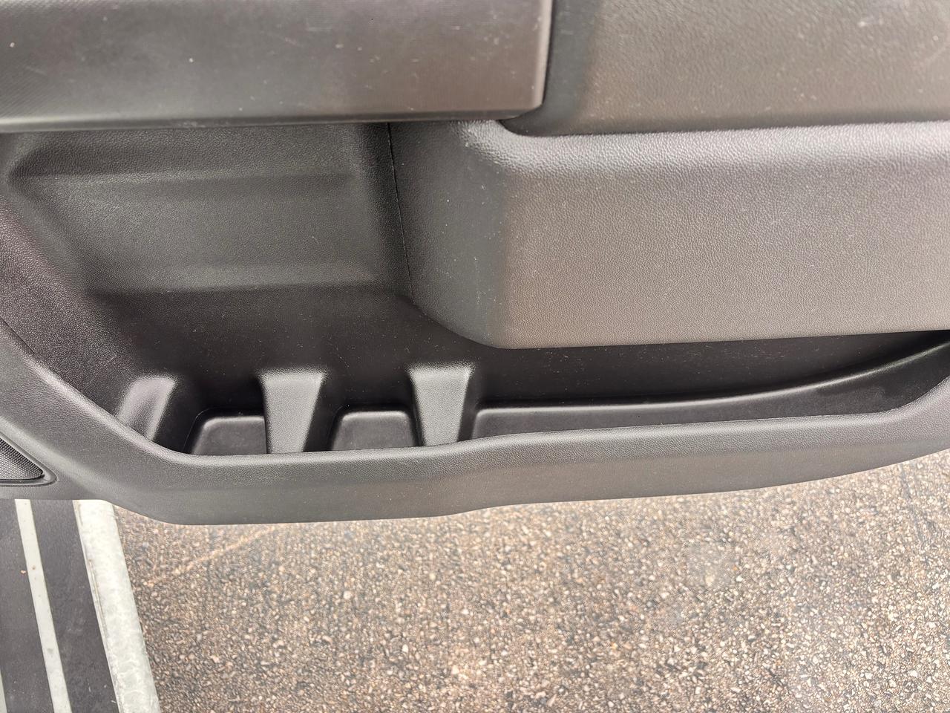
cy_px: 356
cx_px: 475
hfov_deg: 67.3
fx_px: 714
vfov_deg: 53.1
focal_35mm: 26
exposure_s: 1/121
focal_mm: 5.96
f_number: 1.6
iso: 80
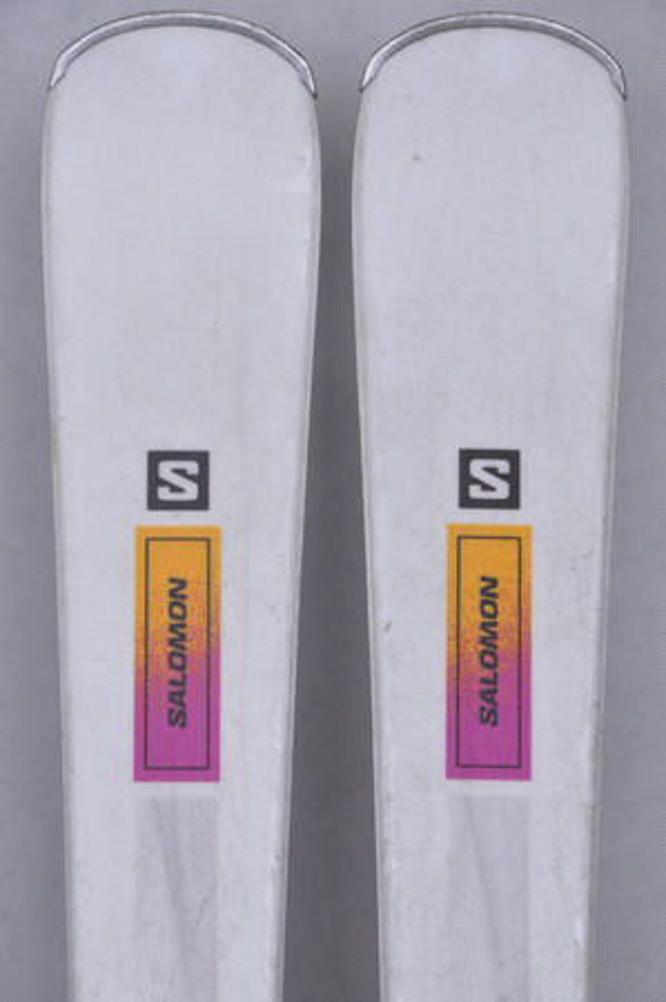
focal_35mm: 158
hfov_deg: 8.7
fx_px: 4380
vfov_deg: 13.1
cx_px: 333
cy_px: 501
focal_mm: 105
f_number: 9.5
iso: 3200
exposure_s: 1/125
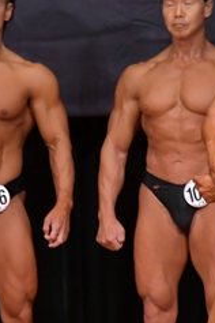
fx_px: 7480
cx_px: -1
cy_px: 219
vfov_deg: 2.5
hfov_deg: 1.6
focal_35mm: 835
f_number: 5.6
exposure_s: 1/400
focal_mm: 170
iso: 5000
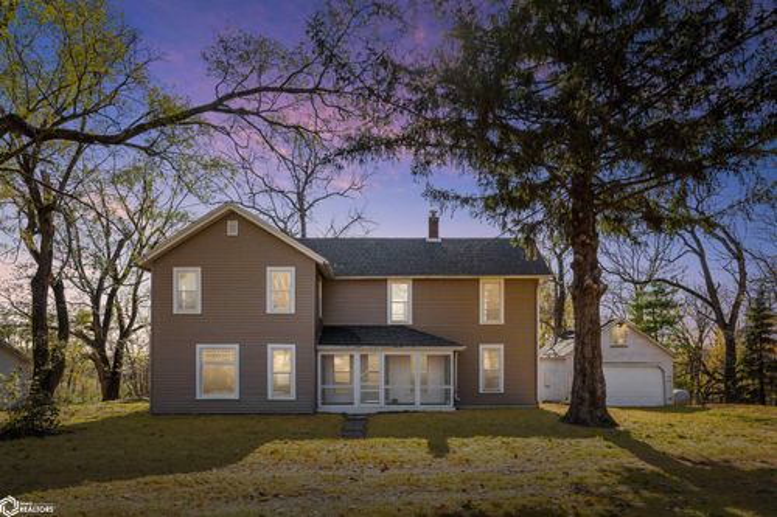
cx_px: 388
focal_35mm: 22
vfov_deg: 57.2
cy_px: 258
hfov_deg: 78.6
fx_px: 475
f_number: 9
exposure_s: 1/640
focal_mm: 22
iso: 800
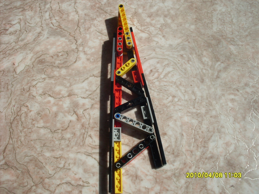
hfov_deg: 49.0
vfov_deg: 37.7
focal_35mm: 38
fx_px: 284
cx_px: 130
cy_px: 97
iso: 80
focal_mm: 6.3
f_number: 8.4
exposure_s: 1/350
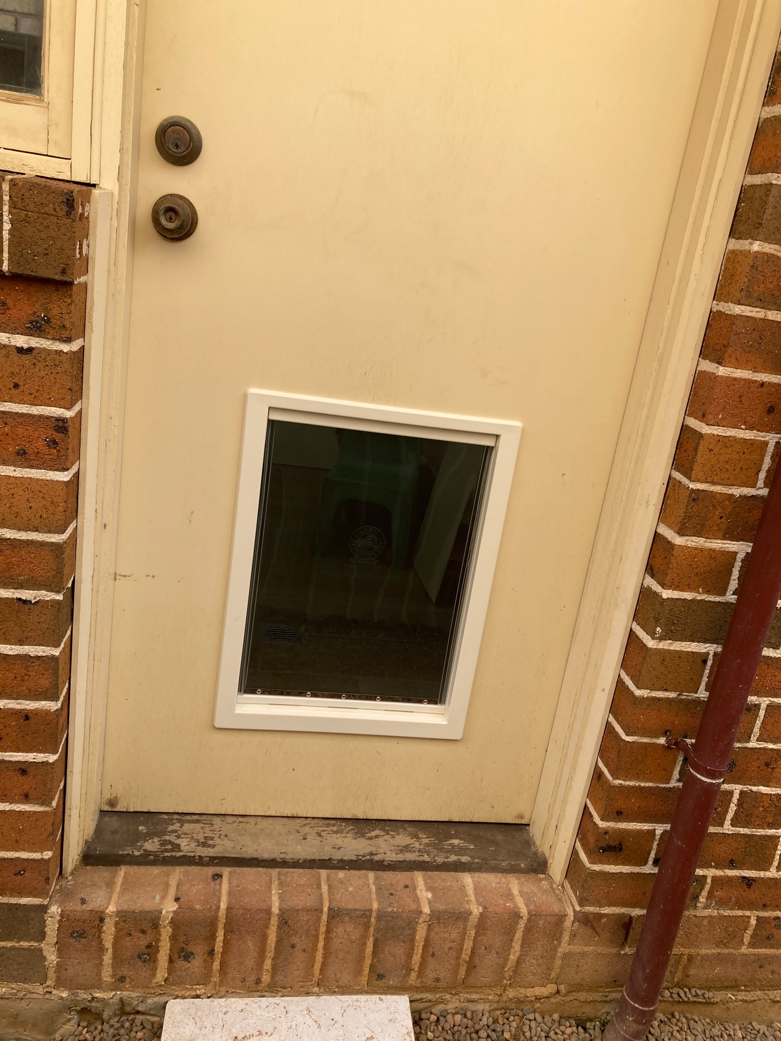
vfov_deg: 63.4
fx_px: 842
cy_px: 520
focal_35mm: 28
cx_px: 390
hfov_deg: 49.7
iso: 20
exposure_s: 1/212
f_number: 1.8
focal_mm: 3.99
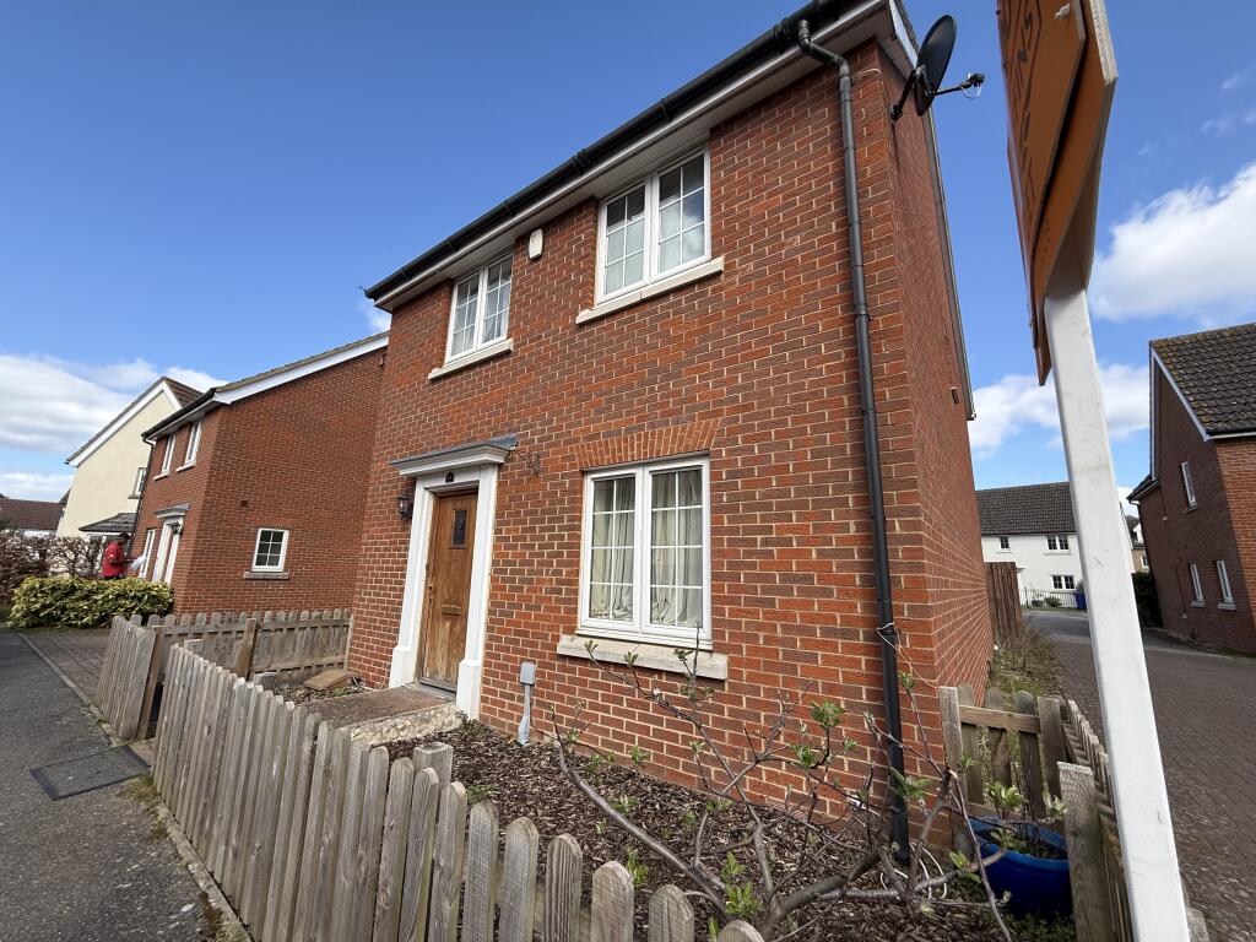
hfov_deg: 102.1
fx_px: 508
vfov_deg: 85.7
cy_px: 471
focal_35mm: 14
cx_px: 628
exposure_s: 1/914
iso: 50
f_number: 2.2
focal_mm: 2.22
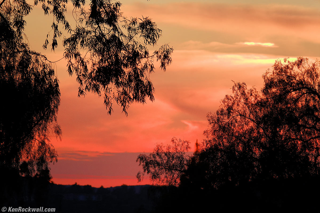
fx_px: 3769
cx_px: 160
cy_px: 106
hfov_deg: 4.9
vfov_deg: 3.2
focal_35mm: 424
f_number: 4
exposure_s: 1/250
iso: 160
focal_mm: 155.41
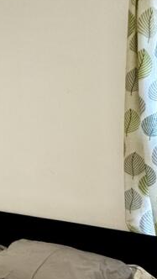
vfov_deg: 42.6
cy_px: 202
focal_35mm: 47
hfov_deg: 18.7
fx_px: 347
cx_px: -138
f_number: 2.2
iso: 500
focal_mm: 2.22
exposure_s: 1/48
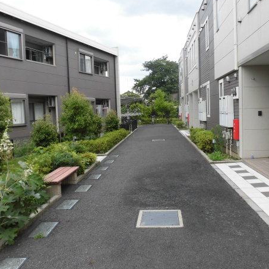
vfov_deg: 54.0
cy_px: 134
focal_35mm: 30
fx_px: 264
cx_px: 148
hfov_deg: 53.9
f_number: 3.1
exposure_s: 1/400
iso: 100
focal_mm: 4.3
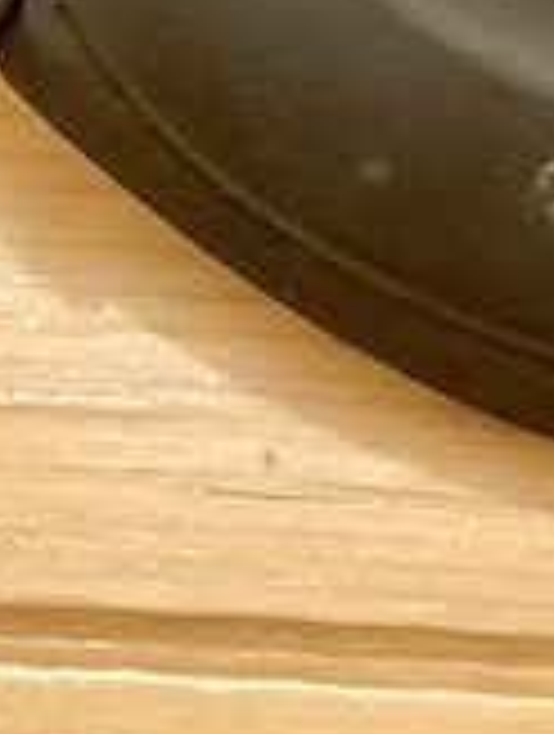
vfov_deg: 10.1
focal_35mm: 163
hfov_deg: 8.9
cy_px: -1180
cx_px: 878
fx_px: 3465
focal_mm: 4.25
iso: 1000
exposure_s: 1/17
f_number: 1.8
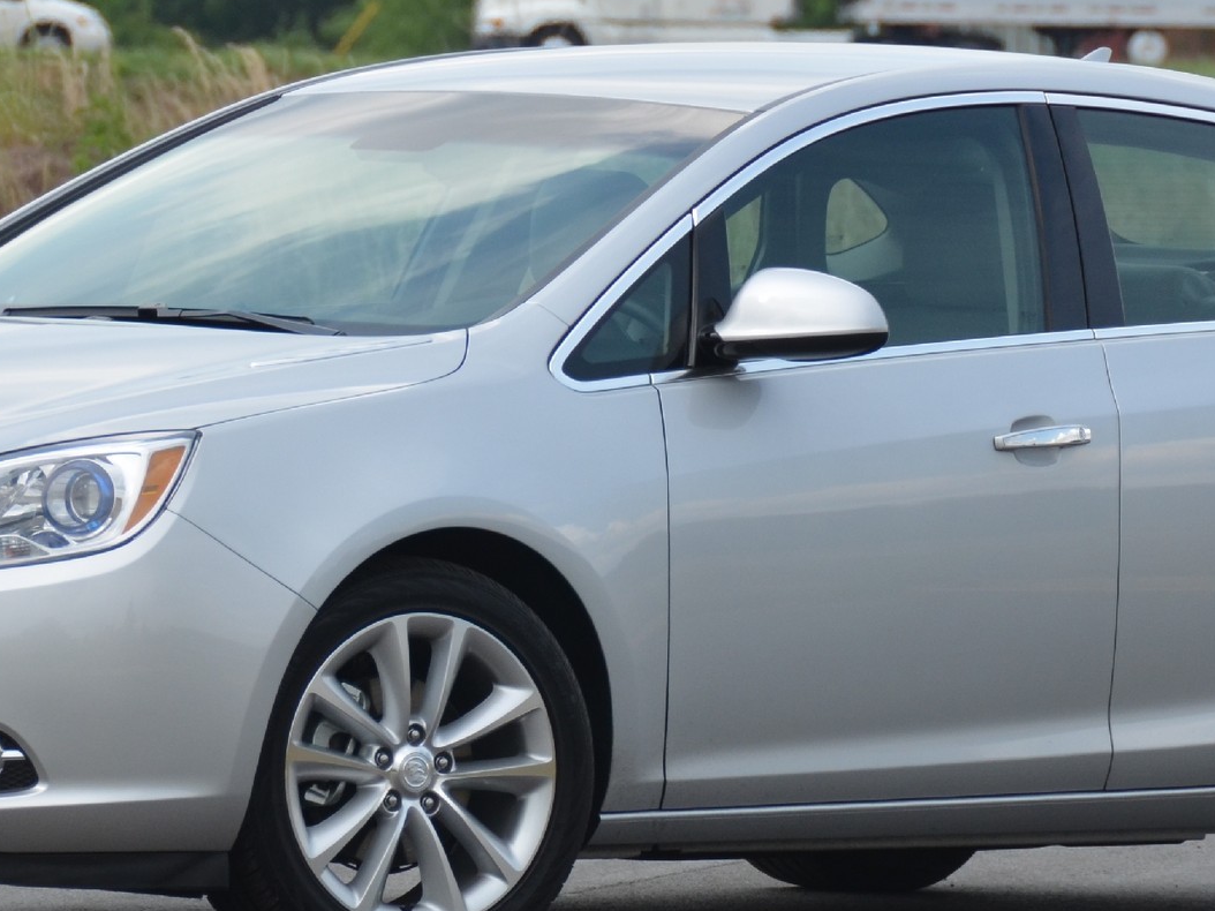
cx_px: 669
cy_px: 456
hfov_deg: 4.5
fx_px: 15581
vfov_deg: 3.3
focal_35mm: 444
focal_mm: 130
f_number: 5.6
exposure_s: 1/1000
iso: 400
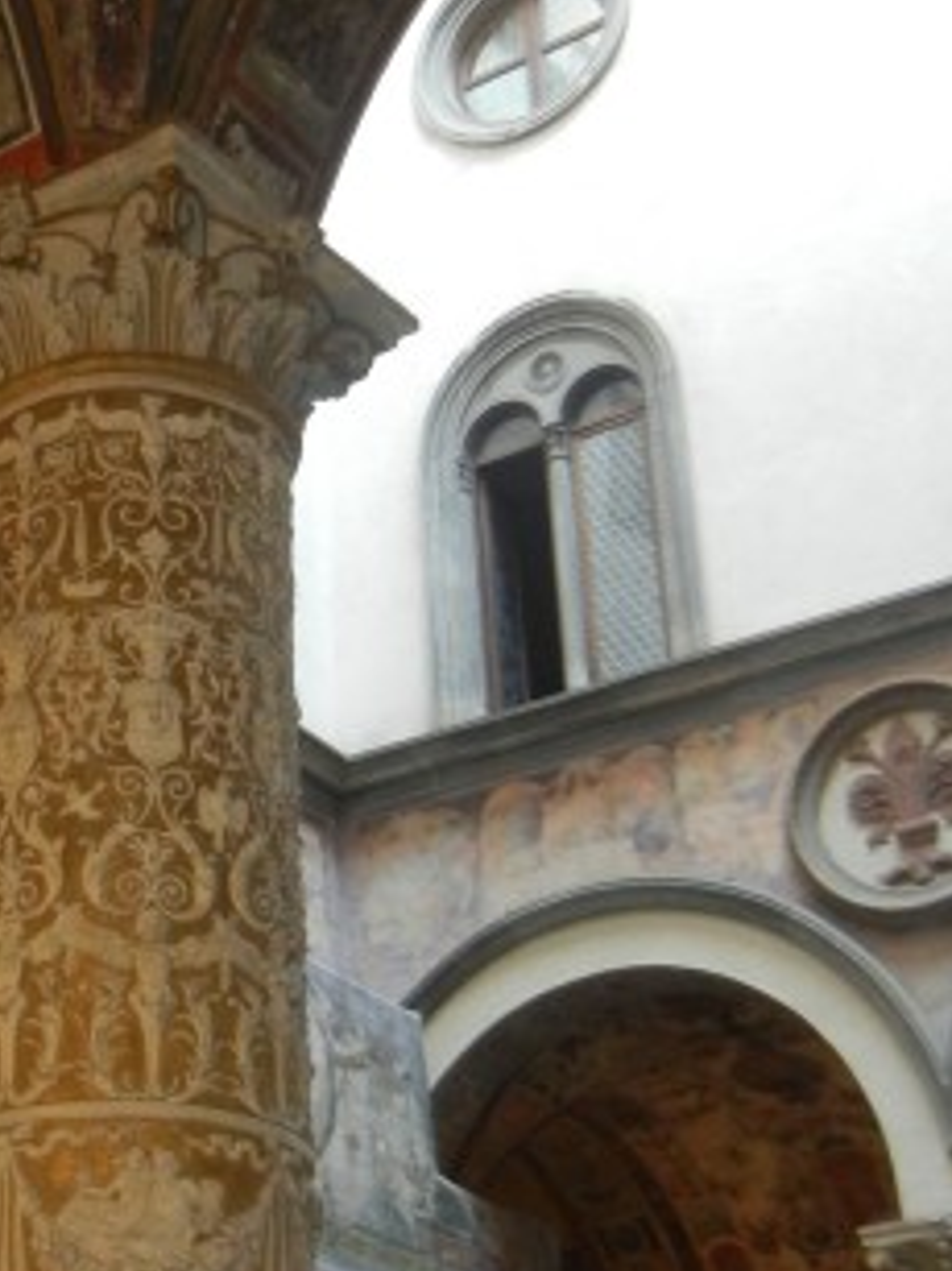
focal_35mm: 75
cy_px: 588
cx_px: 41
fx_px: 2752
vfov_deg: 26.0
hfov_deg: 19.2
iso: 400
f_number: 3.5
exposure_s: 1/31.4
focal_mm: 5.4
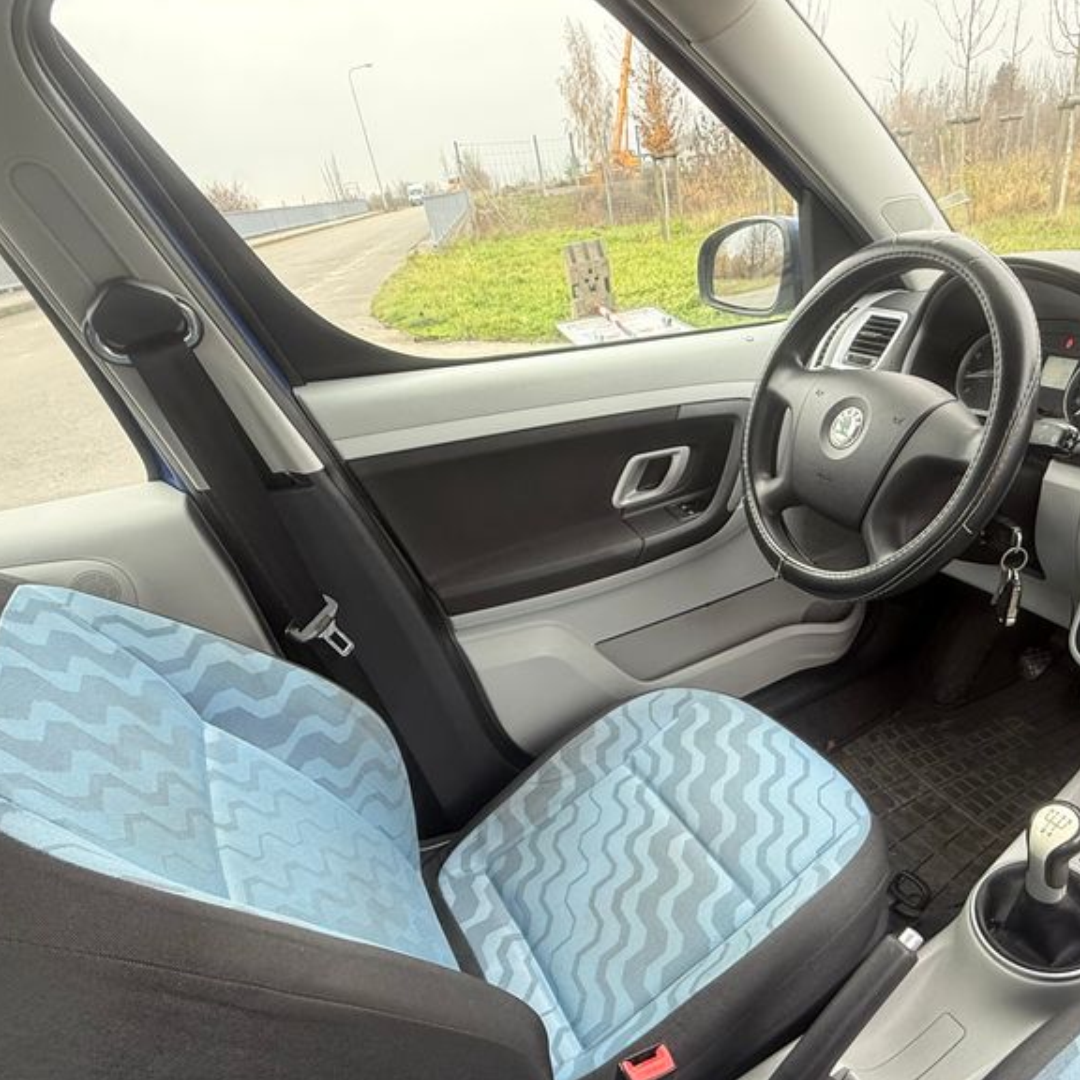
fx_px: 777
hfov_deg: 67.9
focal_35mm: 22
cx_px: 709
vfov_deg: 68.5
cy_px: 675
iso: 160
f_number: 2.2
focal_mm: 2.22
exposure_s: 1/99
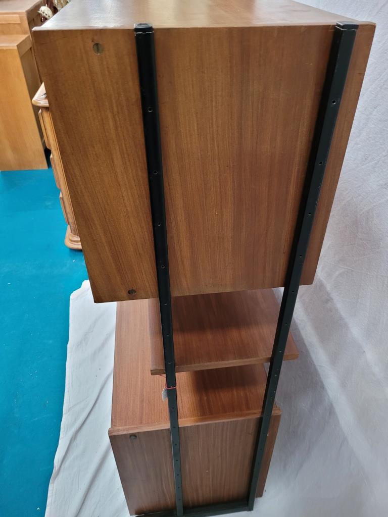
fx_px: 389
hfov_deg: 53.1
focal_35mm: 26
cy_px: 258
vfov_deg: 67.3
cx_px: 194
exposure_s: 1/50
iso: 640
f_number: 1.8
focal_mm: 5.4
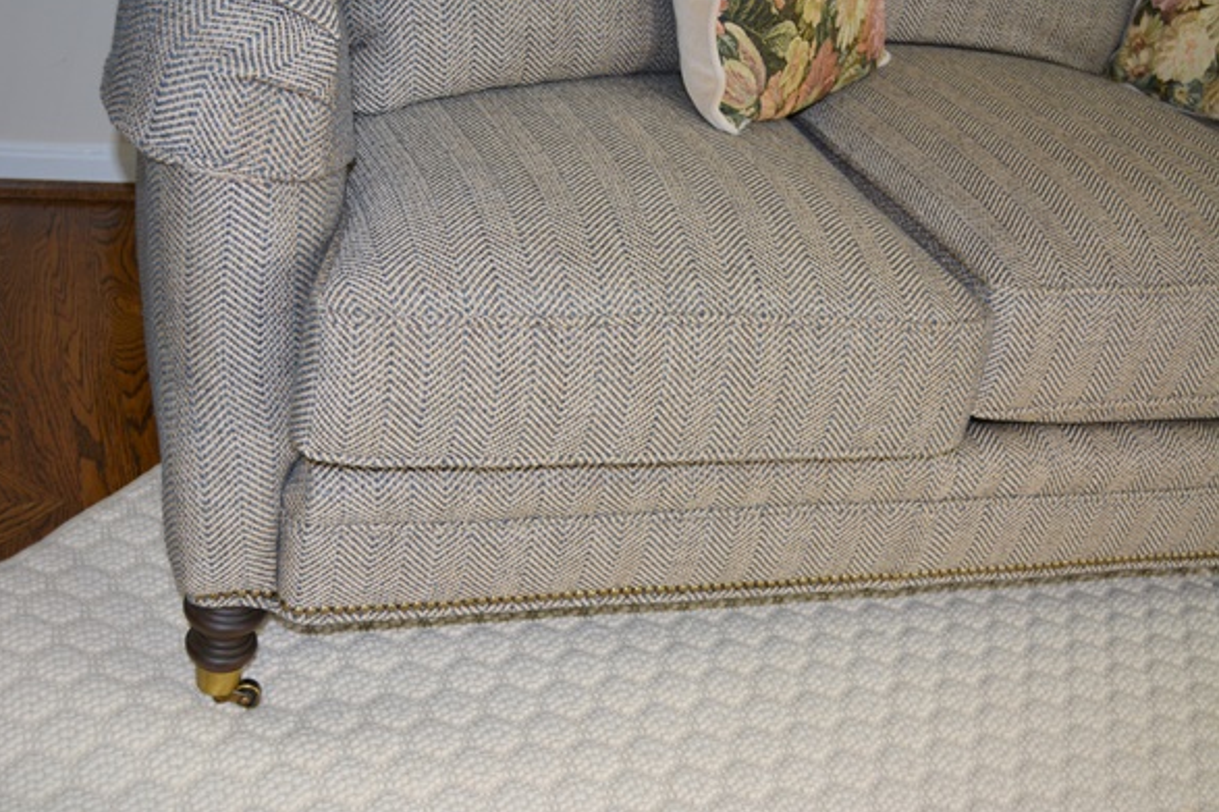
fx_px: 1557
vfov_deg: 29.2
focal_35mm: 46
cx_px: 600
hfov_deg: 42.8
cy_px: 399
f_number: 4.5
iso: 640
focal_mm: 30
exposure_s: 1/60
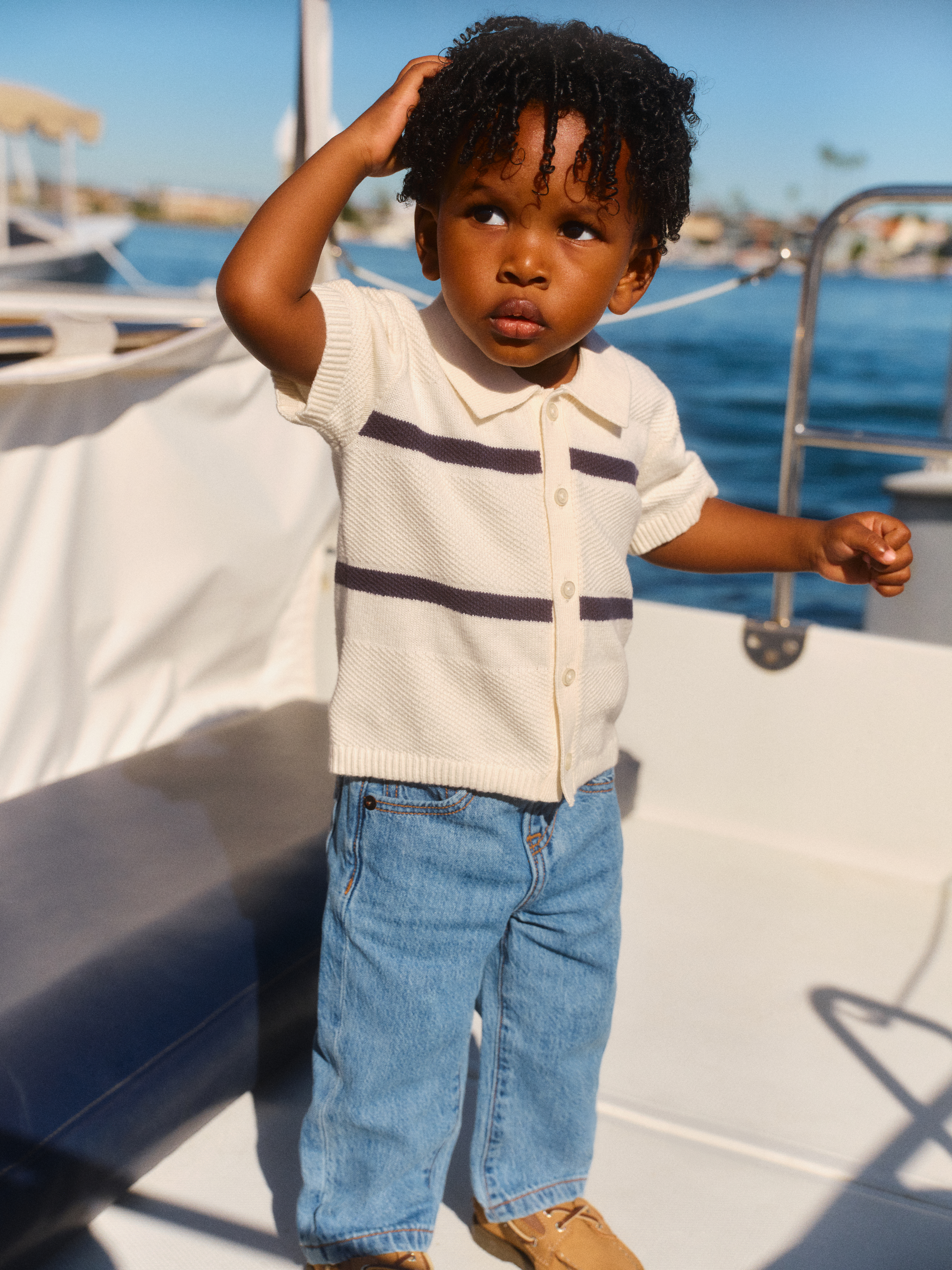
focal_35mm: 51
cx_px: 476
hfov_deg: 28.6
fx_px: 1870
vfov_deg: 37.5
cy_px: 635
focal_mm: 64
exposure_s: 1/4000
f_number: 6.4
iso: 250
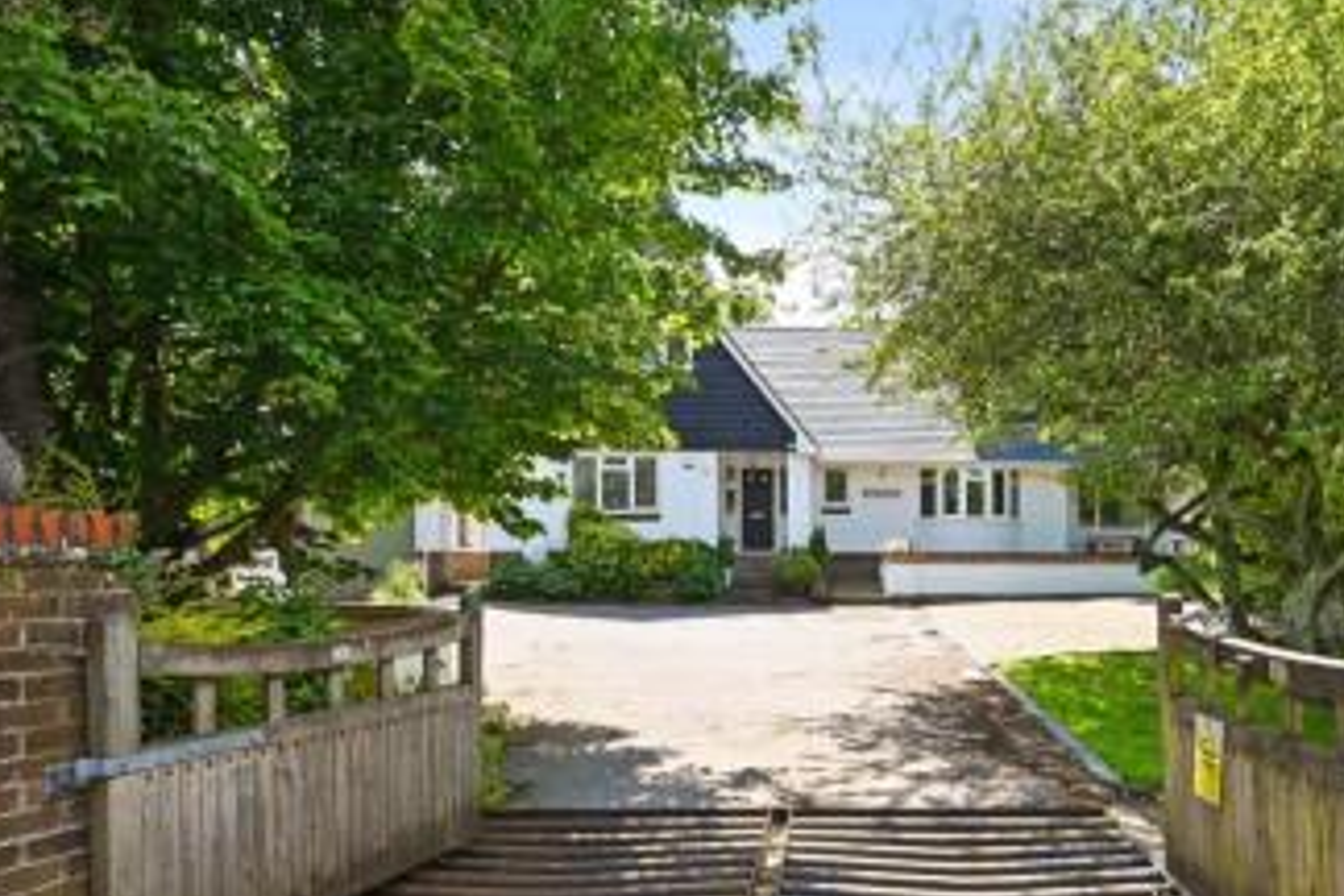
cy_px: 558
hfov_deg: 70.5
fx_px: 933
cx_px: 830
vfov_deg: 50.8
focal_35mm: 25
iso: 400
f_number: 8
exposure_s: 1/640
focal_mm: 17
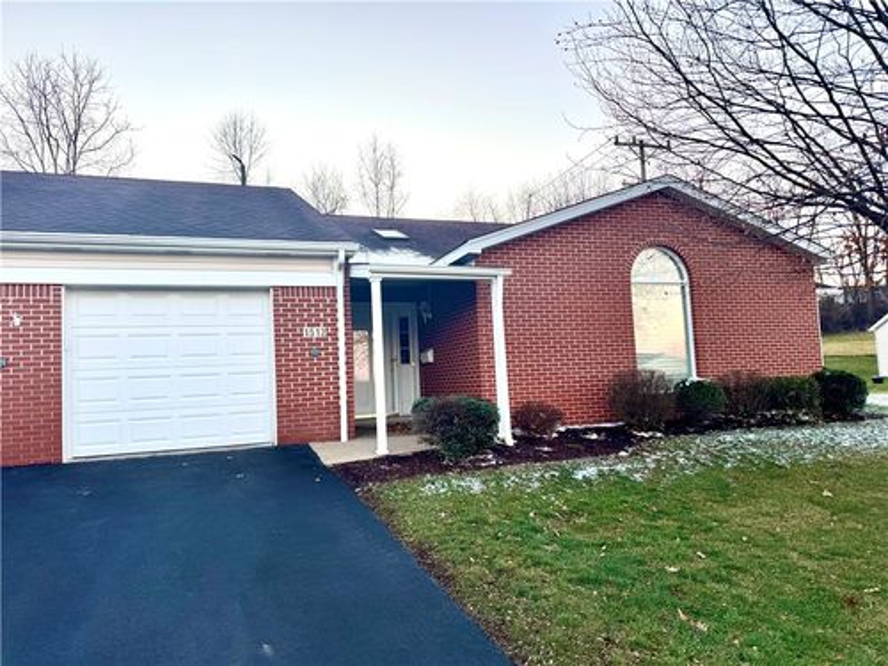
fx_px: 616
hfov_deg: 71.6
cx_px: 444
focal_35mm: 24
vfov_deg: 56.8
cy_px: 333
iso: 64
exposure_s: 1/174
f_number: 1.78
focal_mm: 6.76
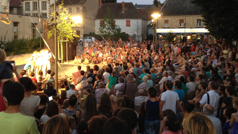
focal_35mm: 39
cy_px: 46
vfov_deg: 30.2
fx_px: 246
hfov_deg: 51.6
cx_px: 118
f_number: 2.4
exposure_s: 1/20
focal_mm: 4.28
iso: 250
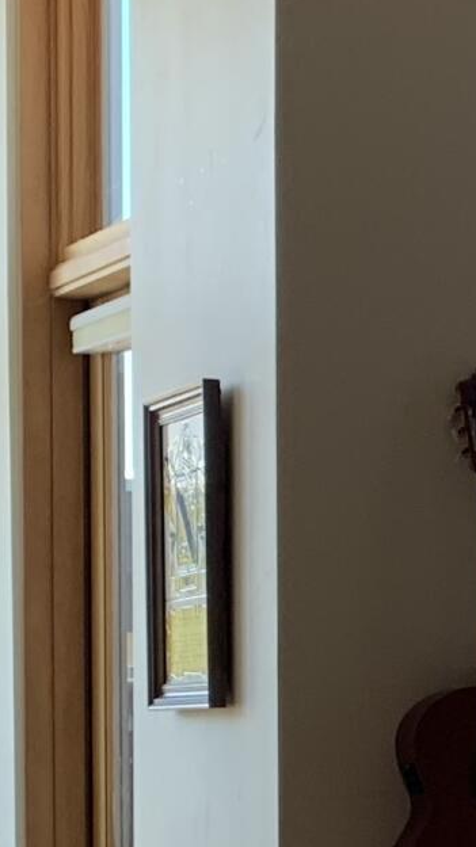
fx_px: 3055
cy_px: 976
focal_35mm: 136
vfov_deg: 15.3
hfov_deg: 7.9
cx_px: 1330
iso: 64
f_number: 1.8
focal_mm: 4.25
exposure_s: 1/120
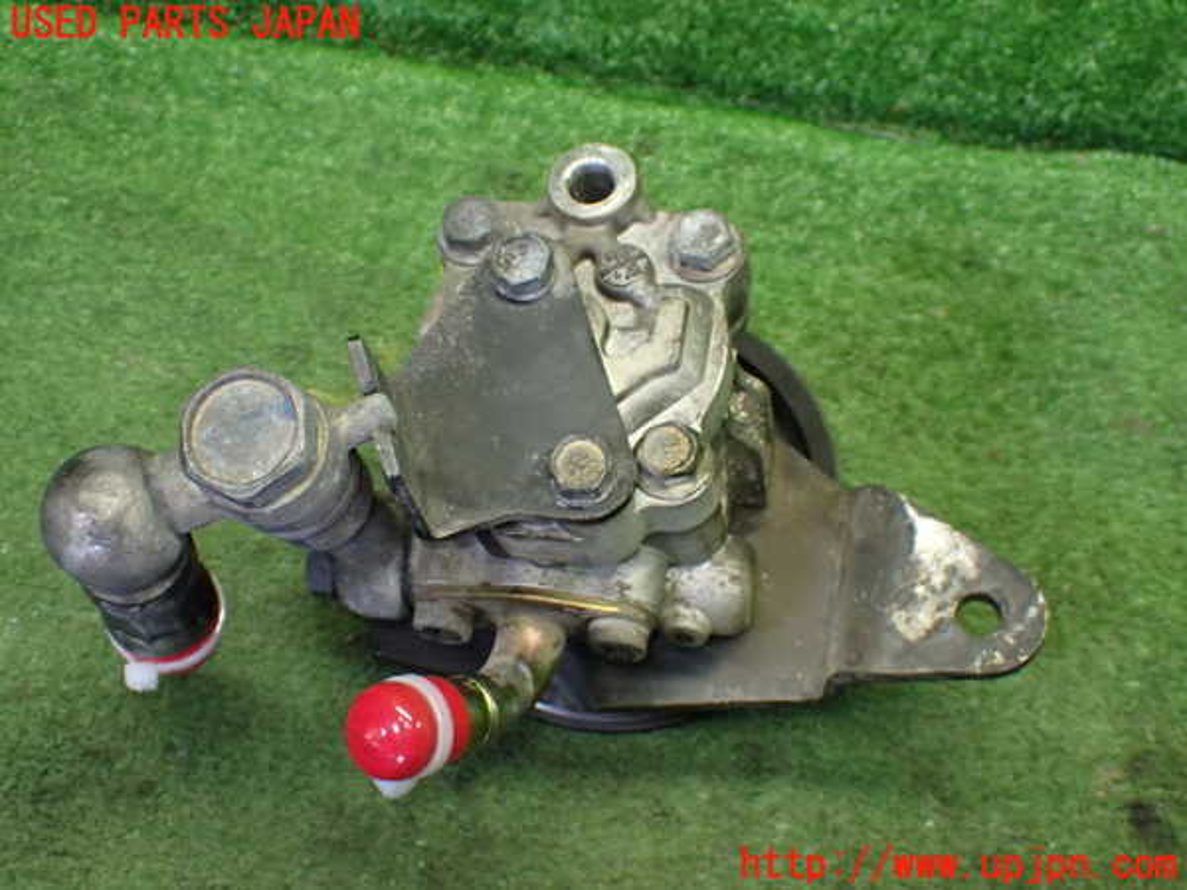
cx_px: 594
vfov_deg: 29.1
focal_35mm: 50
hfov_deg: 38.2
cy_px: 445
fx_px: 1715
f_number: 3.2
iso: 800
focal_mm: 9.01
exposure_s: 1/60
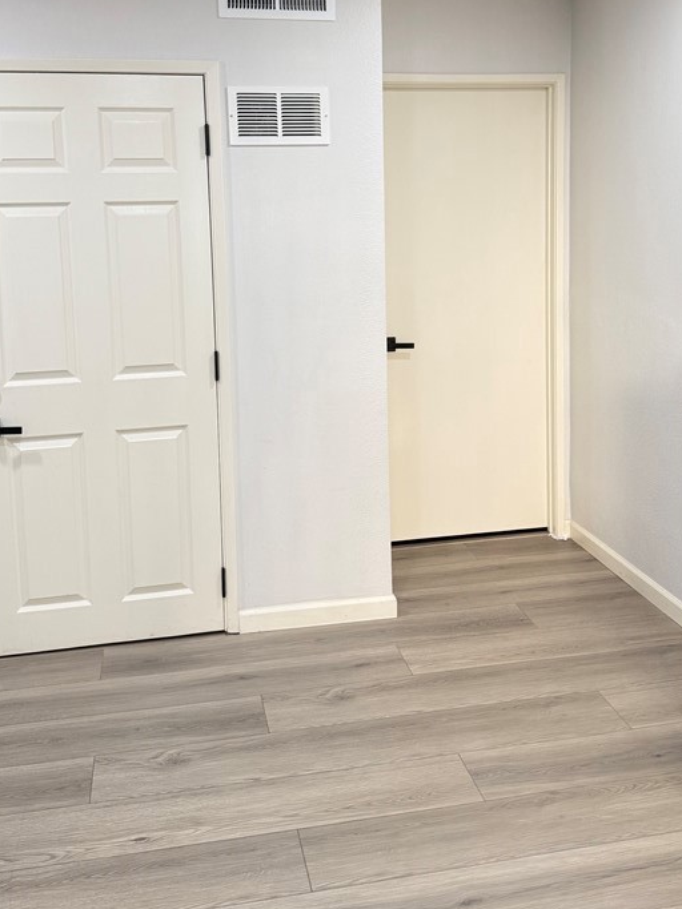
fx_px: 946
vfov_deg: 50.5
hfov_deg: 39.6
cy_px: 306
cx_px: 370
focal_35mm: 36
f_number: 1.78
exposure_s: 1/60
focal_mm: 6.76
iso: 200
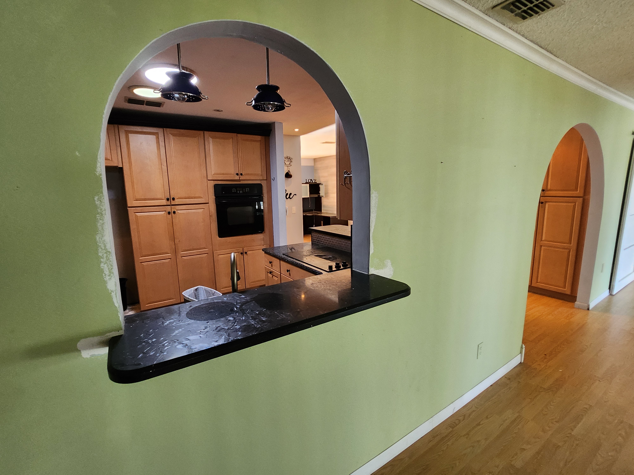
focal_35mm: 13
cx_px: 317
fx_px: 238
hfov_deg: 106.2
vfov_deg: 89.9
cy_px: 238
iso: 320
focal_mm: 1.7
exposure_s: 1/60
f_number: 2.2
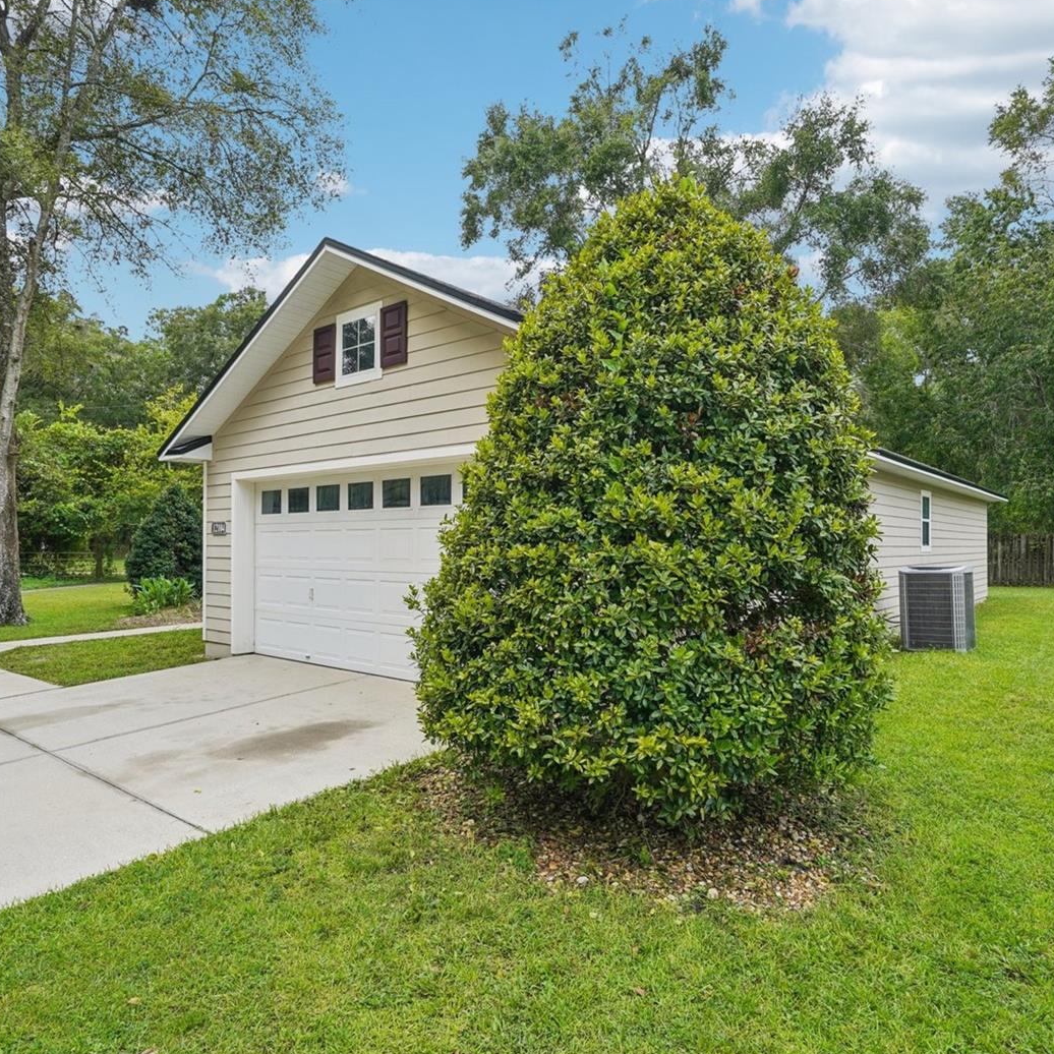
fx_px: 723
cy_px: 527
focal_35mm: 21
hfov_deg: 72.1
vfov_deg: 72.1
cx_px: 543
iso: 100
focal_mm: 16
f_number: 8
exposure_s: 1/90
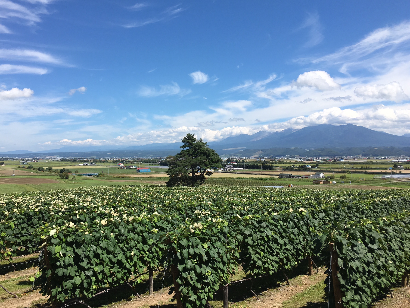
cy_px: 133
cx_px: 184
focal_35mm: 33
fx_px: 391
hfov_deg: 55.2
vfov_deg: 42.9
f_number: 2.2
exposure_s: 1/1923
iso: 25
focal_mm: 4.15
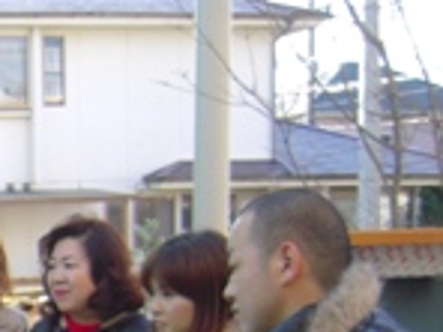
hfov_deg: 16.2
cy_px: 471
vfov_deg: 12.9
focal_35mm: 110
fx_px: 1408
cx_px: -233
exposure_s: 1/160
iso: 100
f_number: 2.7
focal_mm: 5
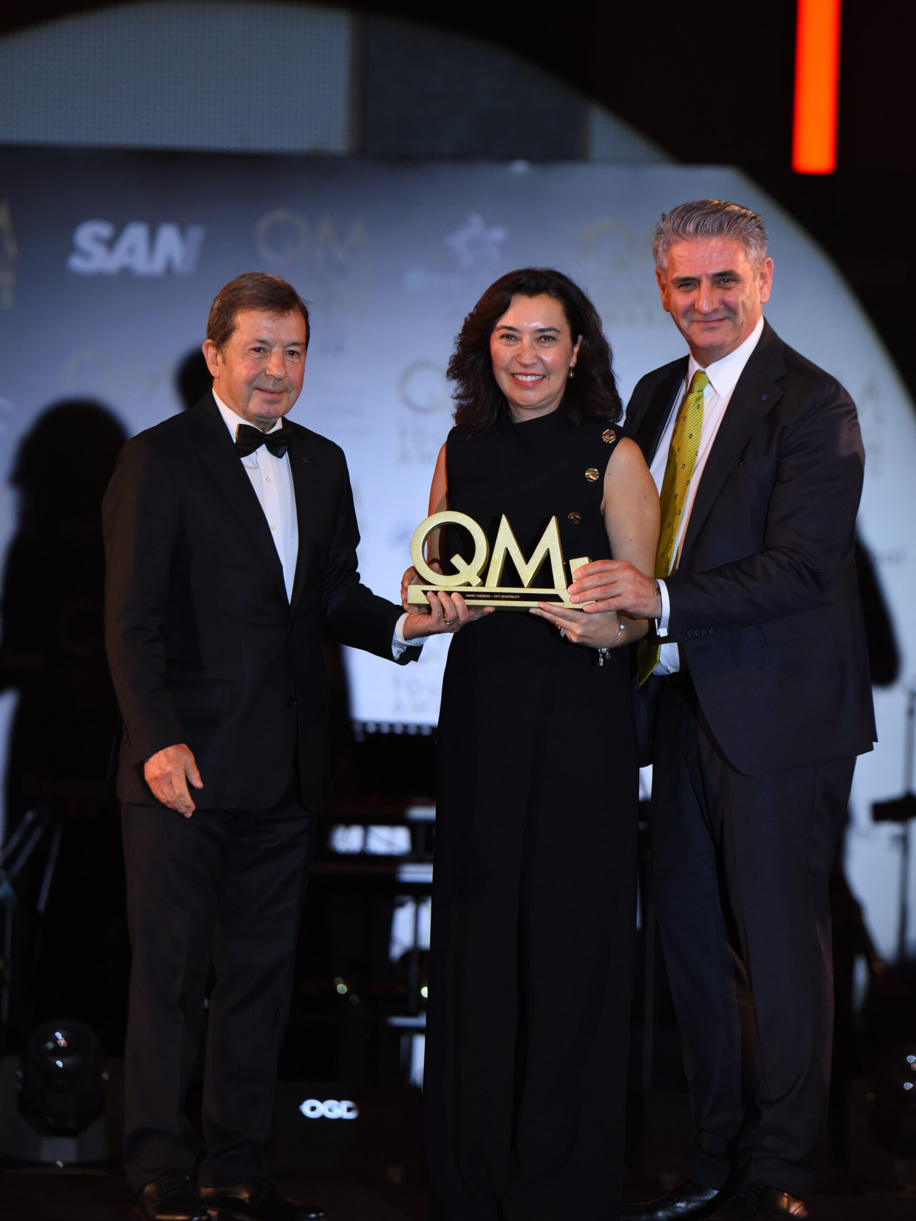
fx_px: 6879
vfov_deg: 10.1
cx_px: 457
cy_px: 621
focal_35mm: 195
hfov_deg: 7.6
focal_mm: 180
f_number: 4
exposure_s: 1/400
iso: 2500
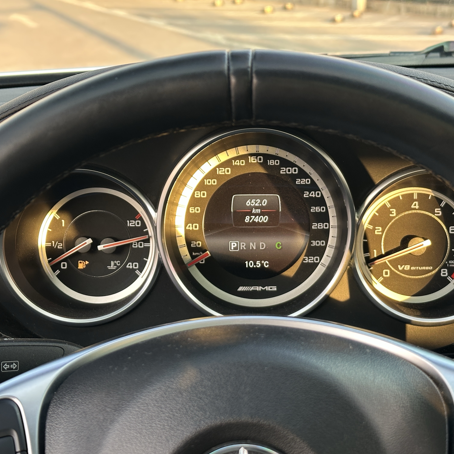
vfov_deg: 30.0
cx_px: 254
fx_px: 846
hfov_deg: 30.0
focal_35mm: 57
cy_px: 226
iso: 125
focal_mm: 6.86
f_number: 1.78
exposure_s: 1/60
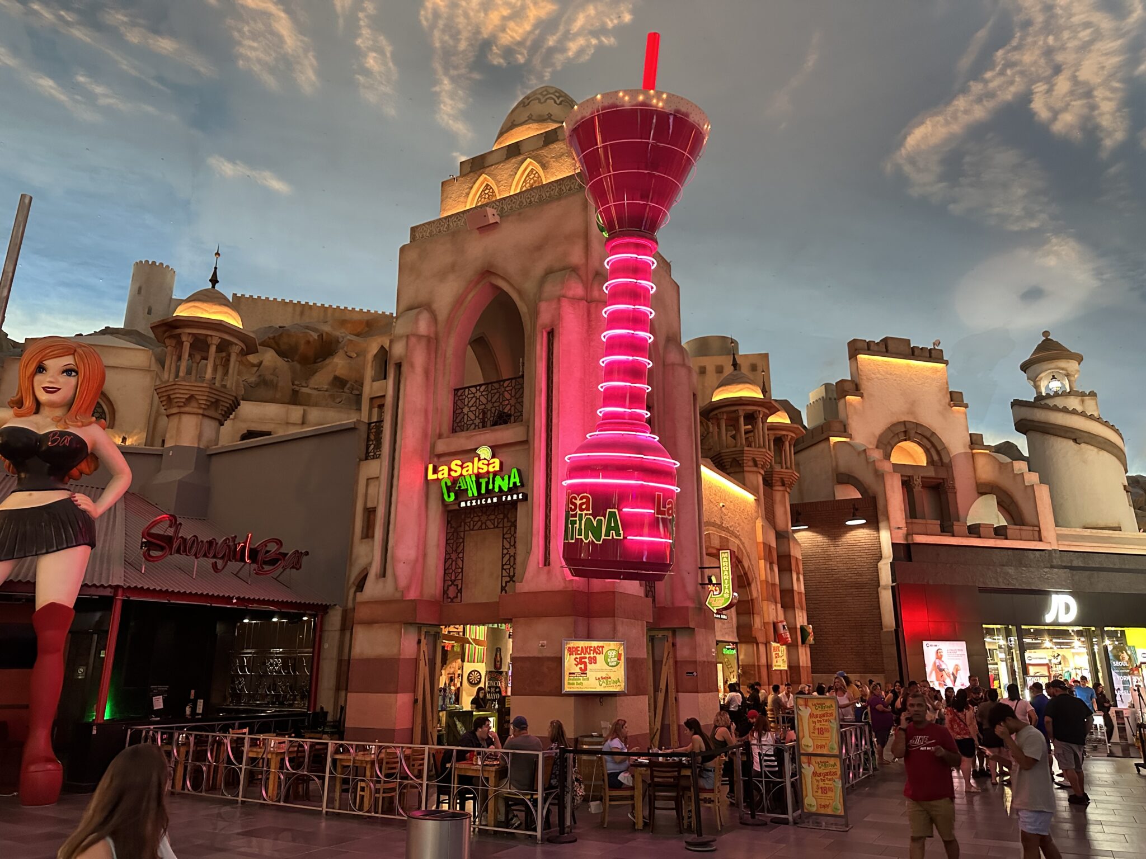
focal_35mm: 24
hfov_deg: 71.6
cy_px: 430
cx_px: 573
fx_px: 795
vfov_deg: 56.8
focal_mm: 6.86
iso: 640
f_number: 1.78
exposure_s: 1/60
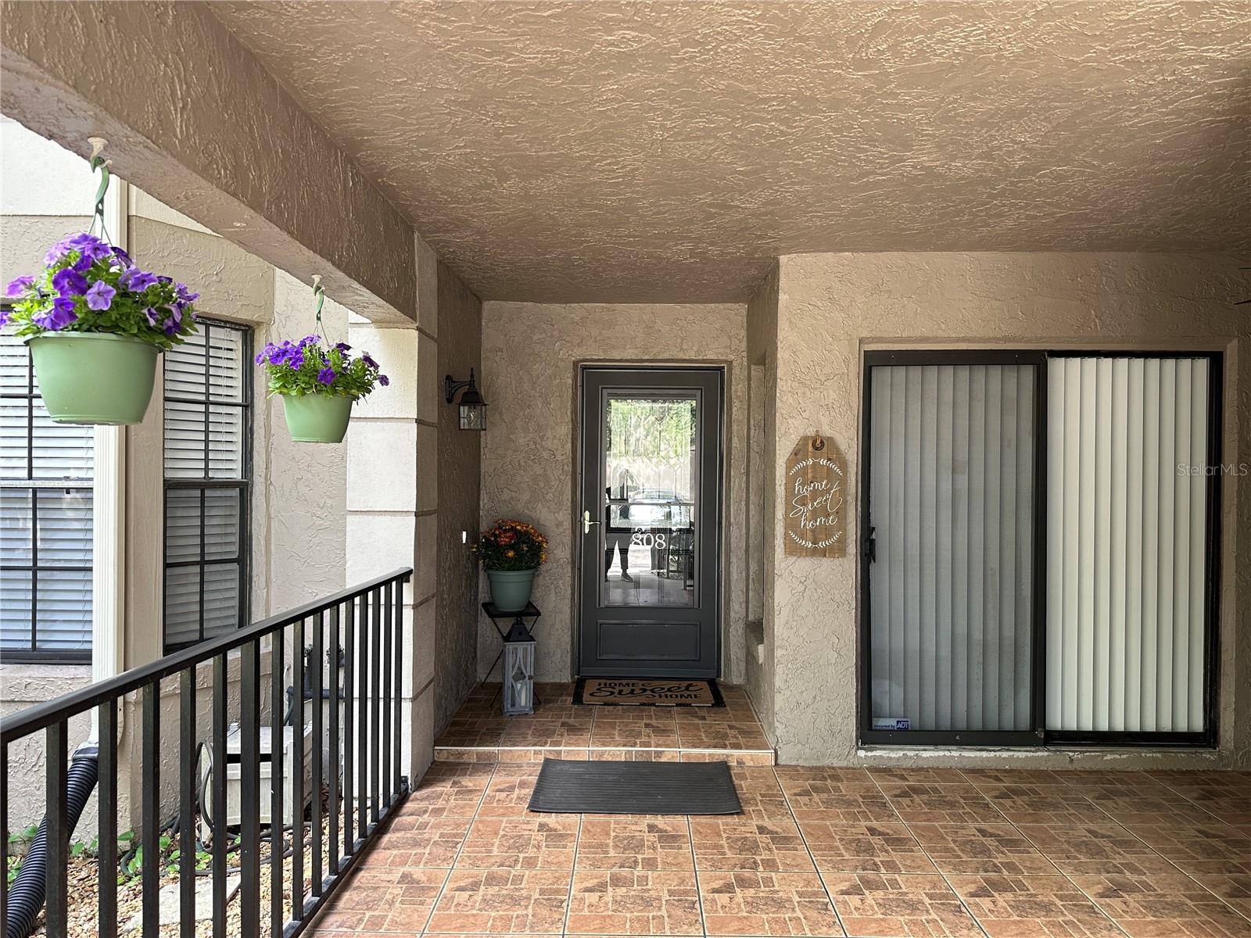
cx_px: 626
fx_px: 867
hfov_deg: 71.6
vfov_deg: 56.8
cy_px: 469
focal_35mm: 24
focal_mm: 6.86
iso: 160
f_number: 1.78
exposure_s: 1/121
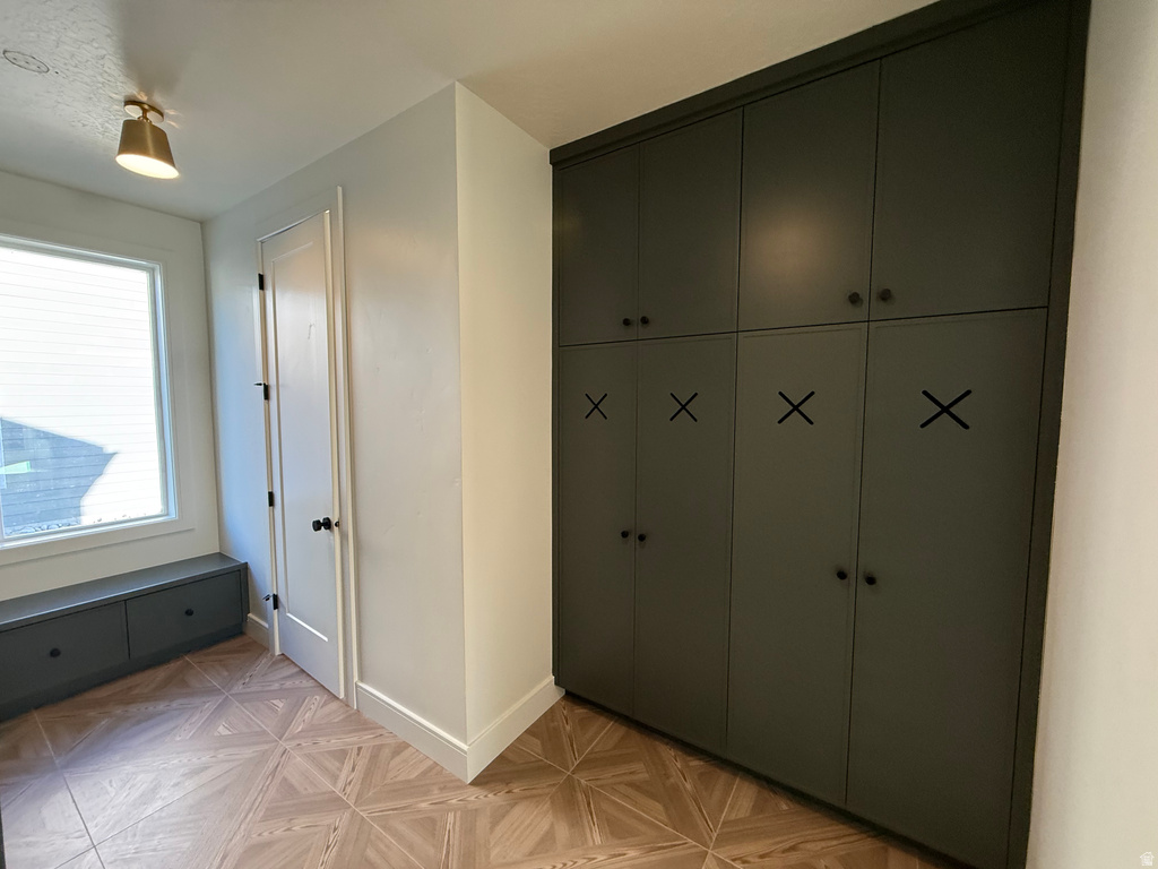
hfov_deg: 102.1
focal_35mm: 14
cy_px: 434
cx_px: 579
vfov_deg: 85.7
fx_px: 468
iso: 320
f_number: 2.2
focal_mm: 2.22
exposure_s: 1/99
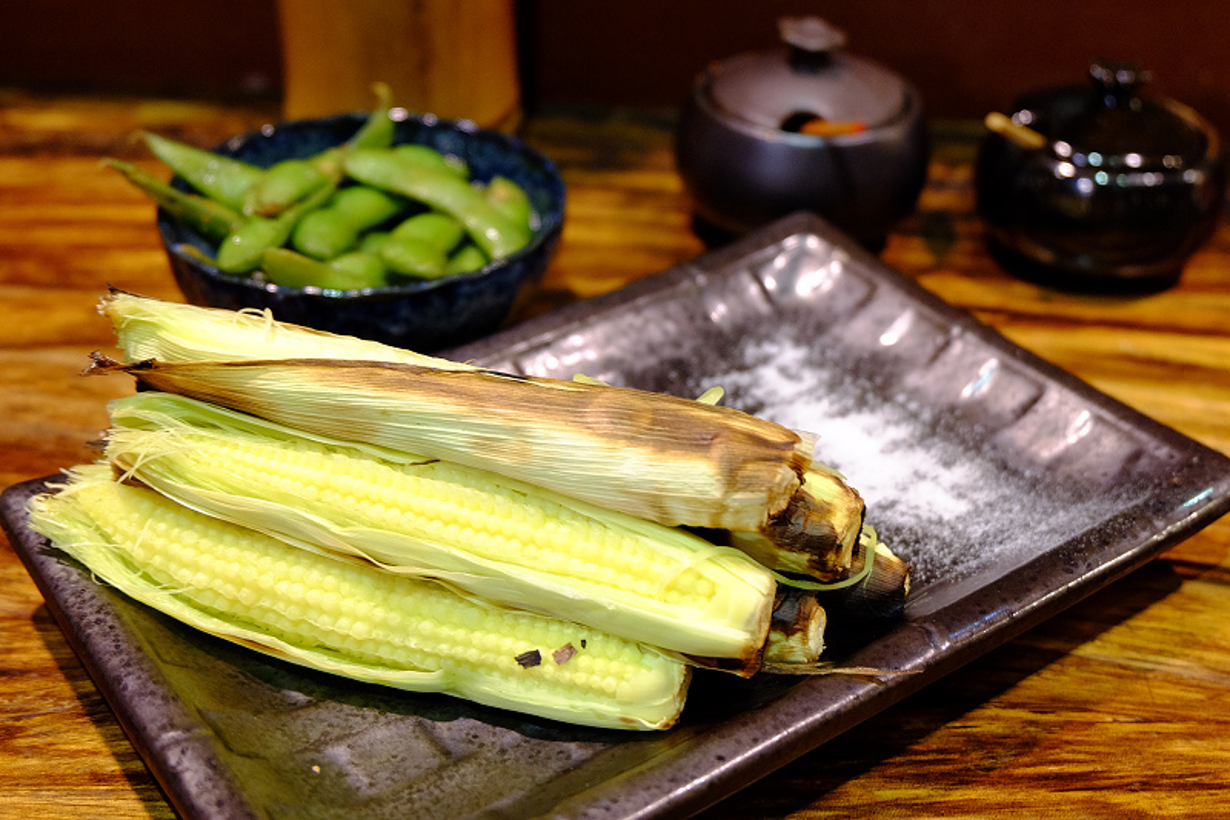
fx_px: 1366
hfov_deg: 48.5
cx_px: 615
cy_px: 410
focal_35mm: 40
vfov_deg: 33.4
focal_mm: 26.9
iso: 1600
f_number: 4.5
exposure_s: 1/8.5
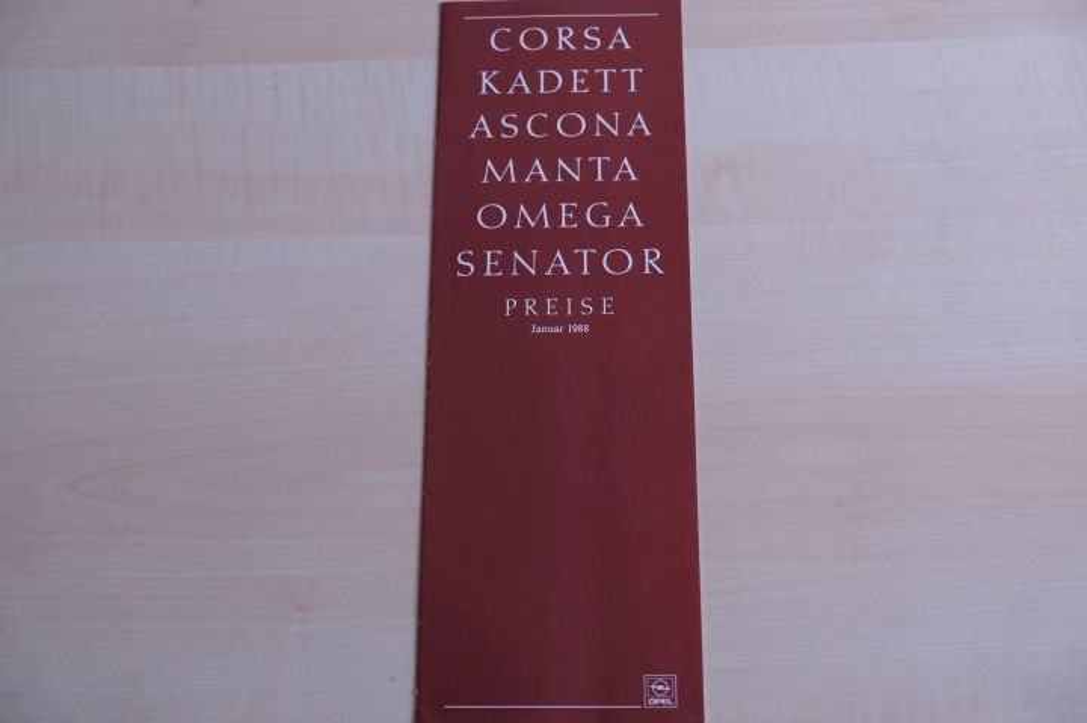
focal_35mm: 40
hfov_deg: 48.5
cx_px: 544
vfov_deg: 33.4
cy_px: 362
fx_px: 1207
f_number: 3.2
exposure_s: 1/60
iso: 250
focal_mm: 26.5
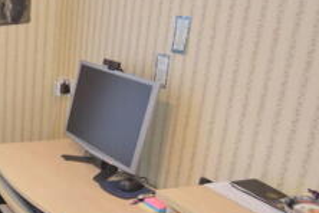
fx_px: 470
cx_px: -61
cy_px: 135
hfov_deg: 31.6
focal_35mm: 53
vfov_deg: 25.4
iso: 800
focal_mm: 12
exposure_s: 1/125
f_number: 5.6
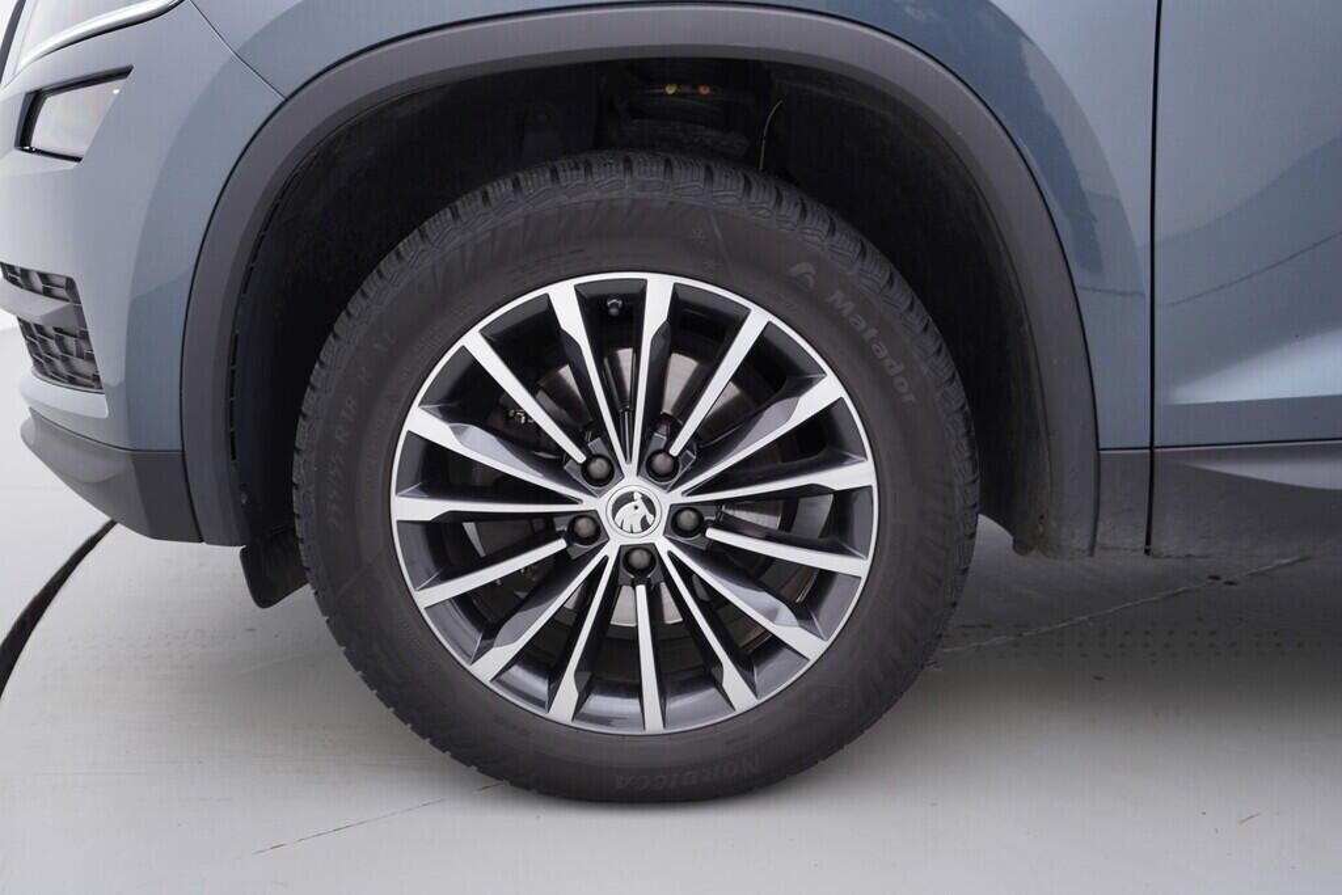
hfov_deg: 53.1
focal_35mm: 36
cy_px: 448
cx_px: 671
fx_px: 1342
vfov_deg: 36.9
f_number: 3.2
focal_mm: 24
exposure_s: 1/50
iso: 125
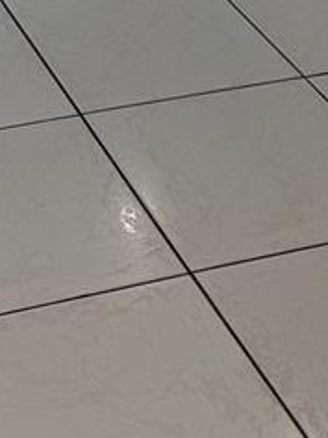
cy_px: -369
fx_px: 1541
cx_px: 50
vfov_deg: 14.2
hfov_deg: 12.1
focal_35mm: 122
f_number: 1.78
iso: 100
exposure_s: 1/149
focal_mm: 6.76
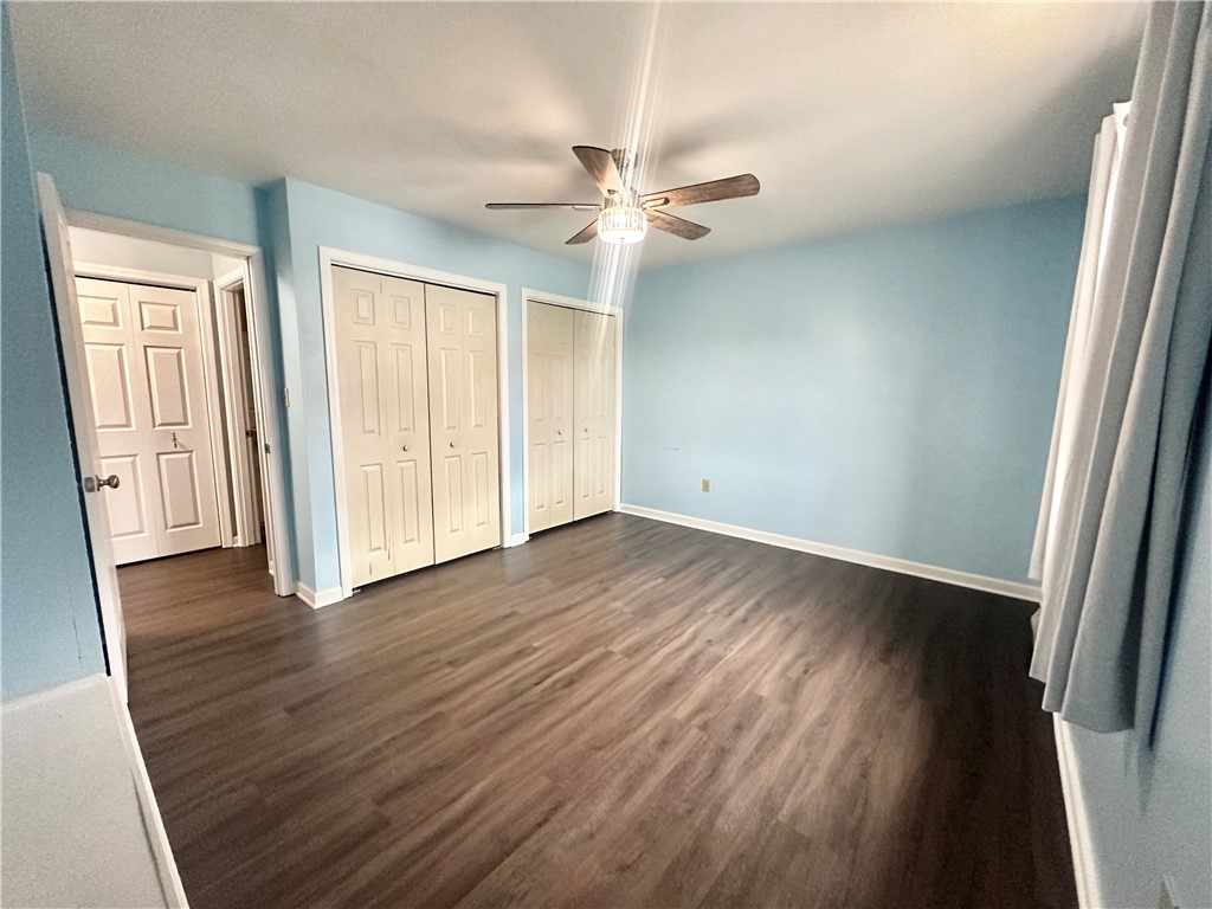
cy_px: 454
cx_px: 606
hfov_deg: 102.1
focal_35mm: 14
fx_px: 490
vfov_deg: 85.7
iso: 400
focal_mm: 2.22
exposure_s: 1/60
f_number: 2.2
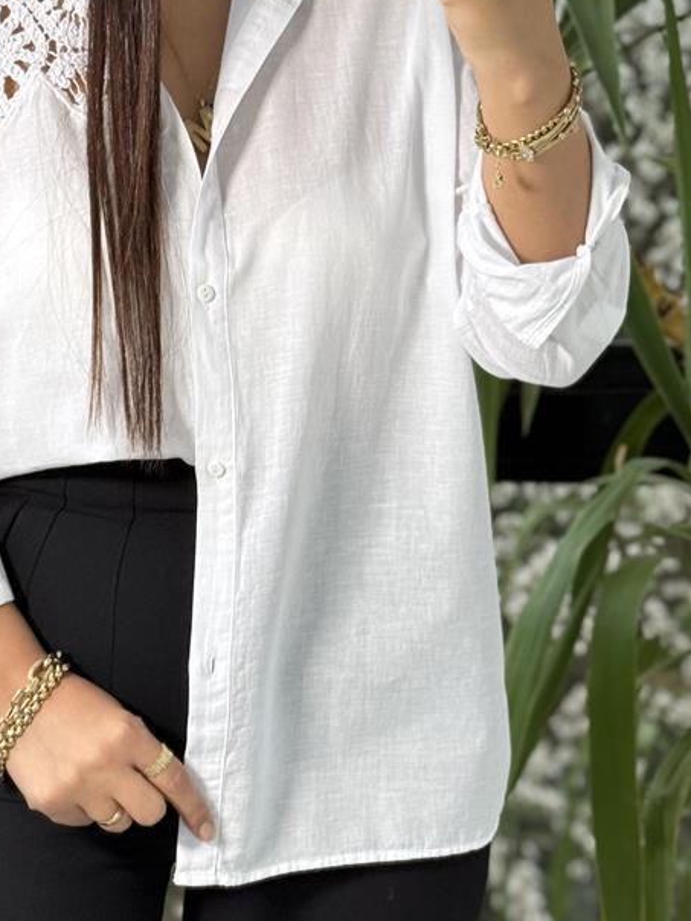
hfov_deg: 14.0
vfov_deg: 18.5
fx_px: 2821
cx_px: 259
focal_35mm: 106
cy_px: 339
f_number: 1.78
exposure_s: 1/121
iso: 80
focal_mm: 6.76
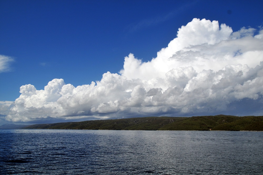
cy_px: 88
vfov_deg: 43.5
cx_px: 132
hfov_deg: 62.0
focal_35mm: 30
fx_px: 219
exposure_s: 1/4000
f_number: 6.3
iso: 250
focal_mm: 20
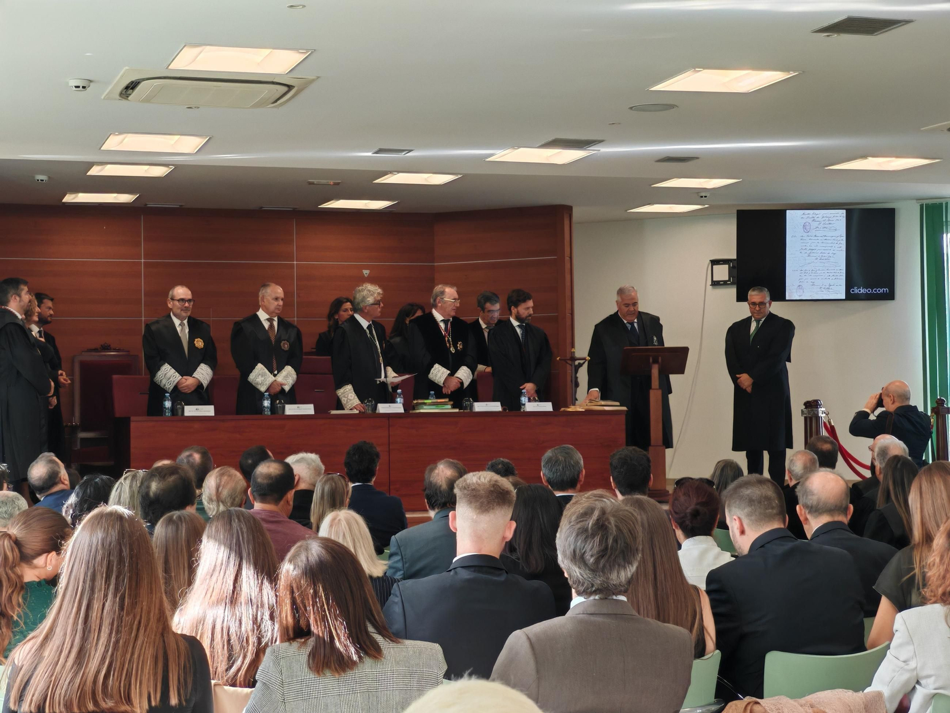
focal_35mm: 68
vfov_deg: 21.6
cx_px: 475
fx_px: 1866
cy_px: 356
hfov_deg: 28.6
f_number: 2.4
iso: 125
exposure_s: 1/50
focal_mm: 8.67
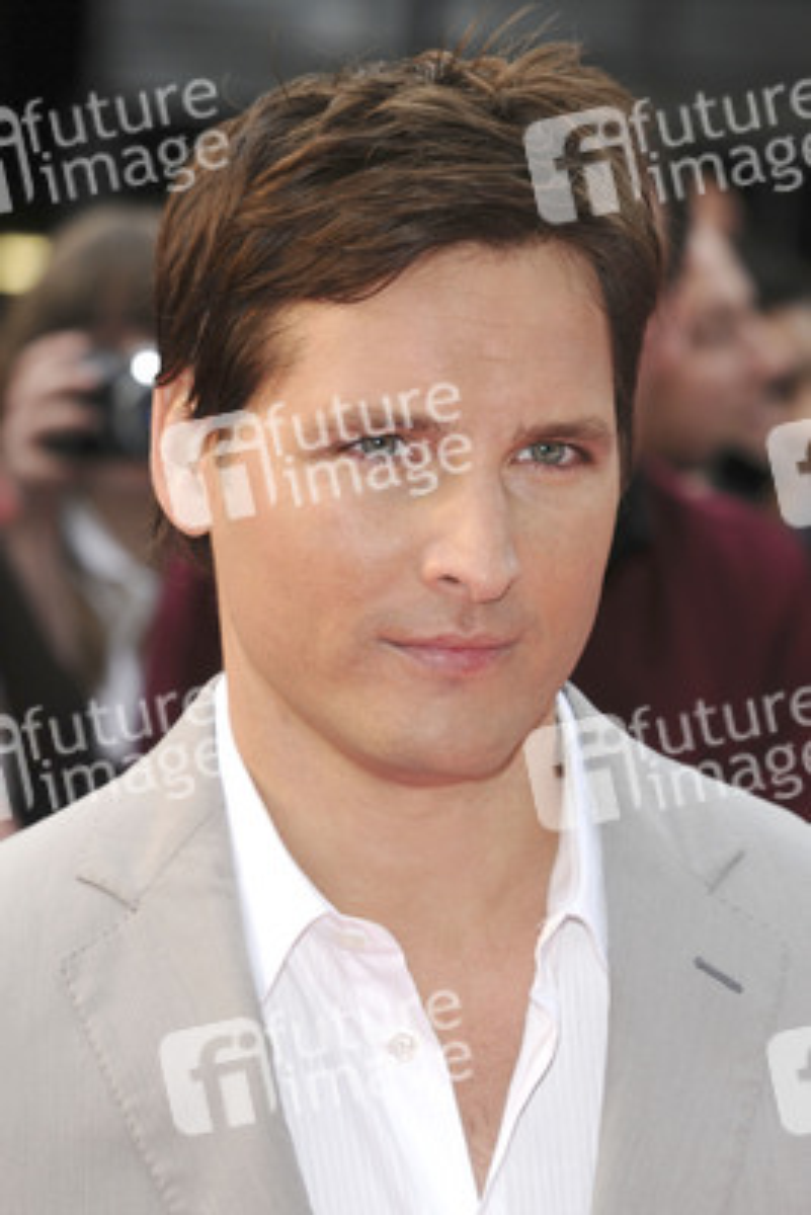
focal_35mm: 150
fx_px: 5064
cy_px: 608
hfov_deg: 9.2
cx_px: 406
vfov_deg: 13.7
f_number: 5.6
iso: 320
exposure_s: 1/160
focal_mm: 100
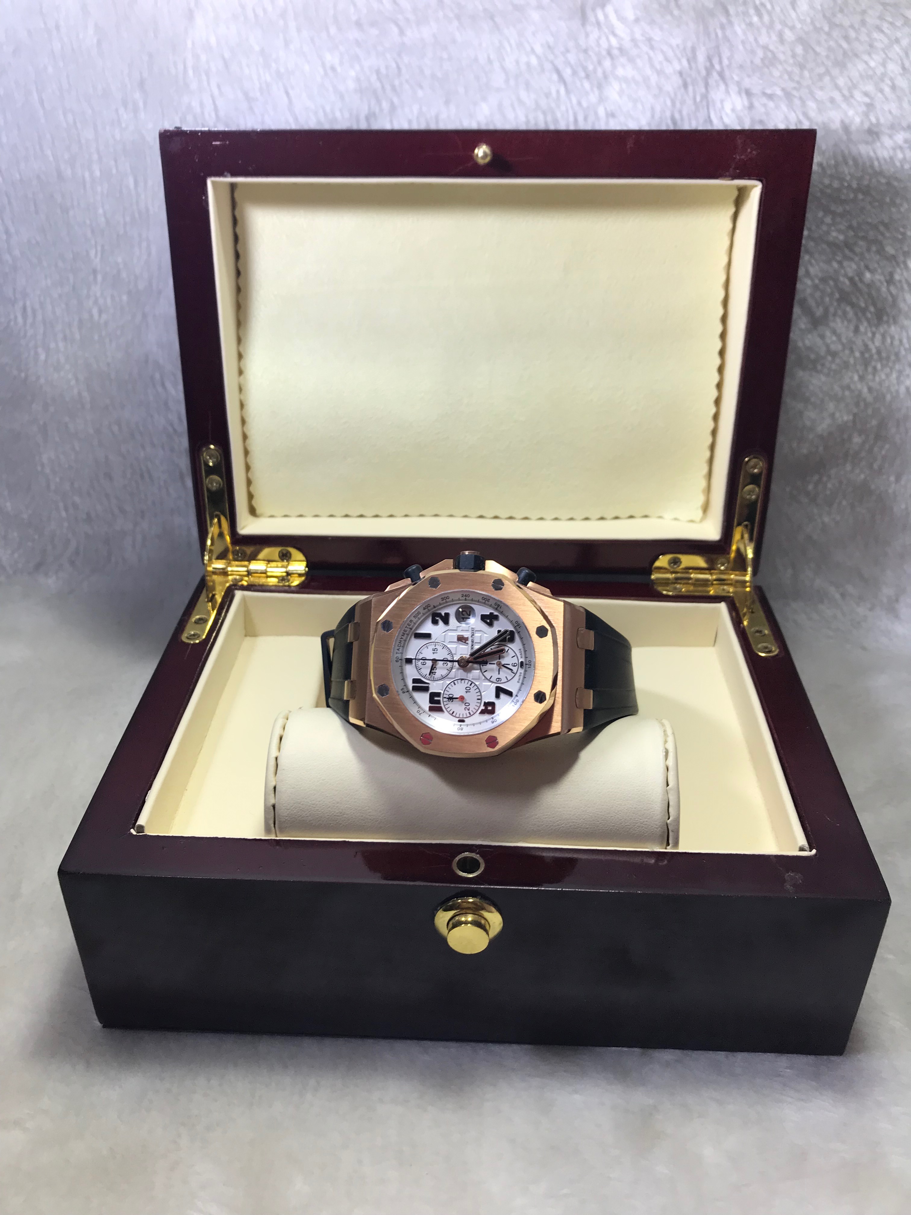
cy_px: 608
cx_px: 456
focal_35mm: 28
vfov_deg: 63.4
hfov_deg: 49.7
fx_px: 983
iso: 25
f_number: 1.8
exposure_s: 1/99
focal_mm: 3.99
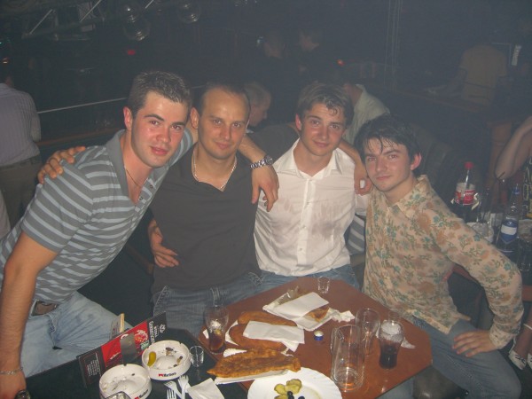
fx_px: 584
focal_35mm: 38
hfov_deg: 49.0
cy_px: 200
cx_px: 266
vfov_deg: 37.7
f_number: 2.8
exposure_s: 1/60
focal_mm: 7.9
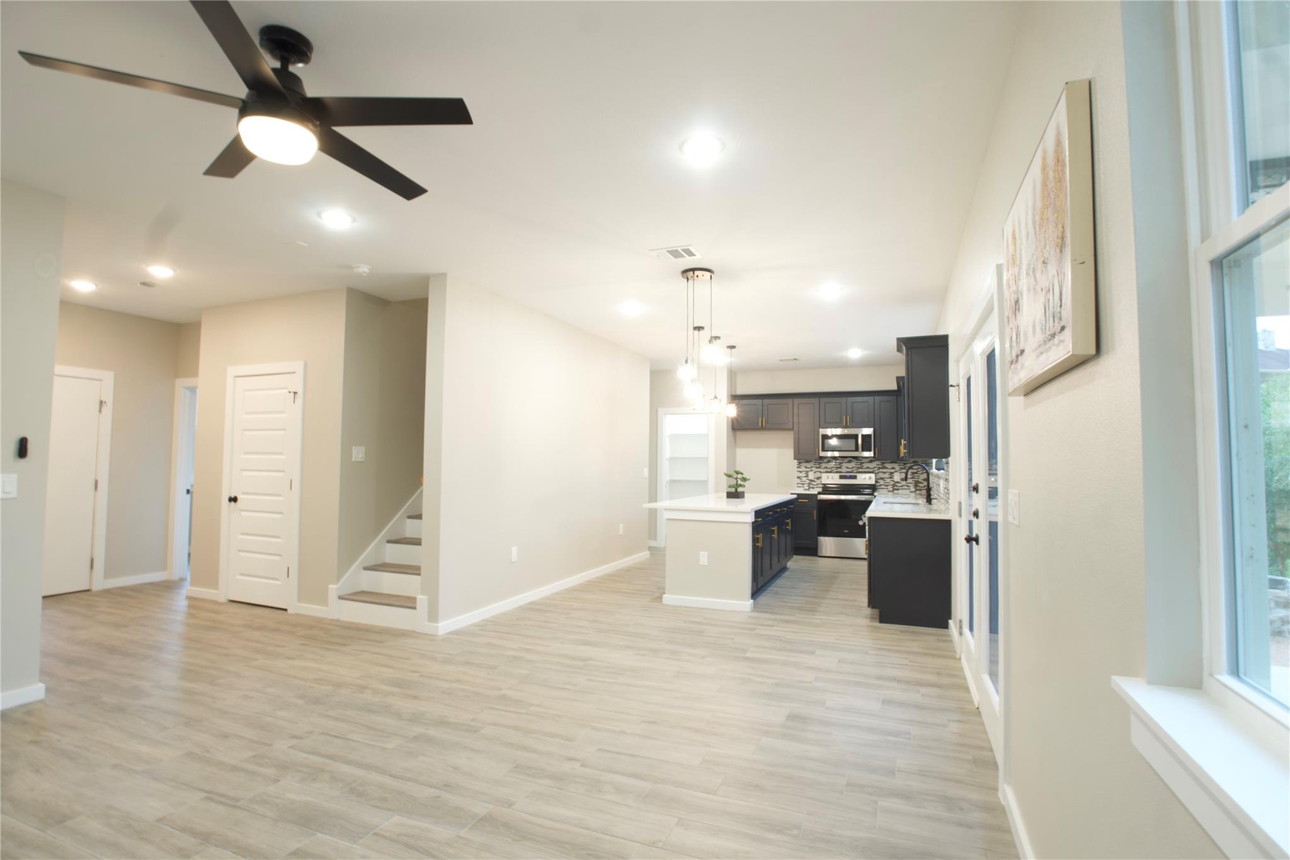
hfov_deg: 95.0
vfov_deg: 72.0
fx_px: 591
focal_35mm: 16
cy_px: 430
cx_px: 645
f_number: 8
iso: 100
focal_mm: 11
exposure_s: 1/1.25
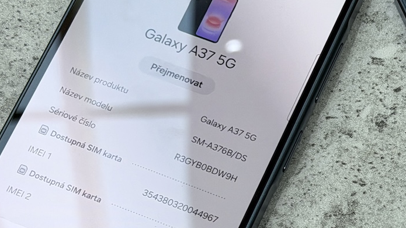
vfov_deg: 8.5
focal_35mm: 143
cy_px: 166
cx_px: 374
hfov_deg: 14.8
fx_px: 1540
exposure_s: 1/183
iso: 50
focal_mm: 6.76
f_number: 1.78
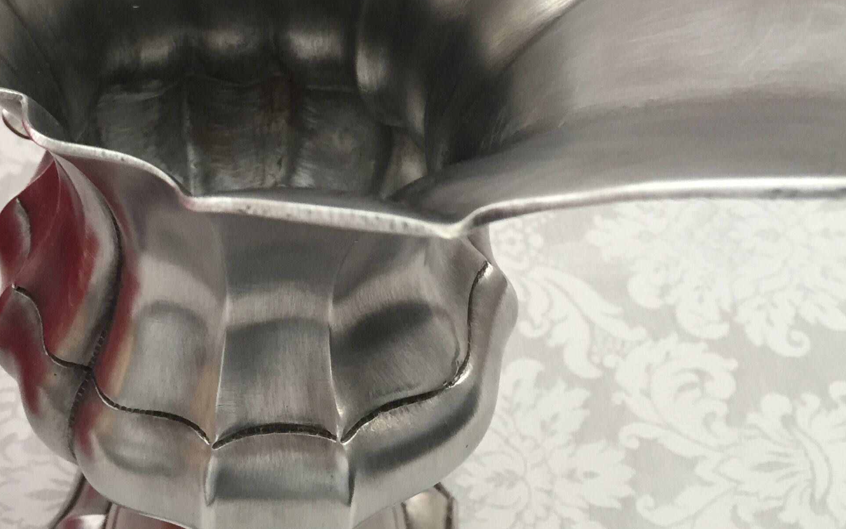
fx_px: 1199
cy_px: -3
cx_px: 344
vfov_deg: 23.8
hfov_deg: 38.7
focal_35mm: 52
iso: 125
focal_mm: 4.15
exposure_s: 1/33
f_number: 2.2
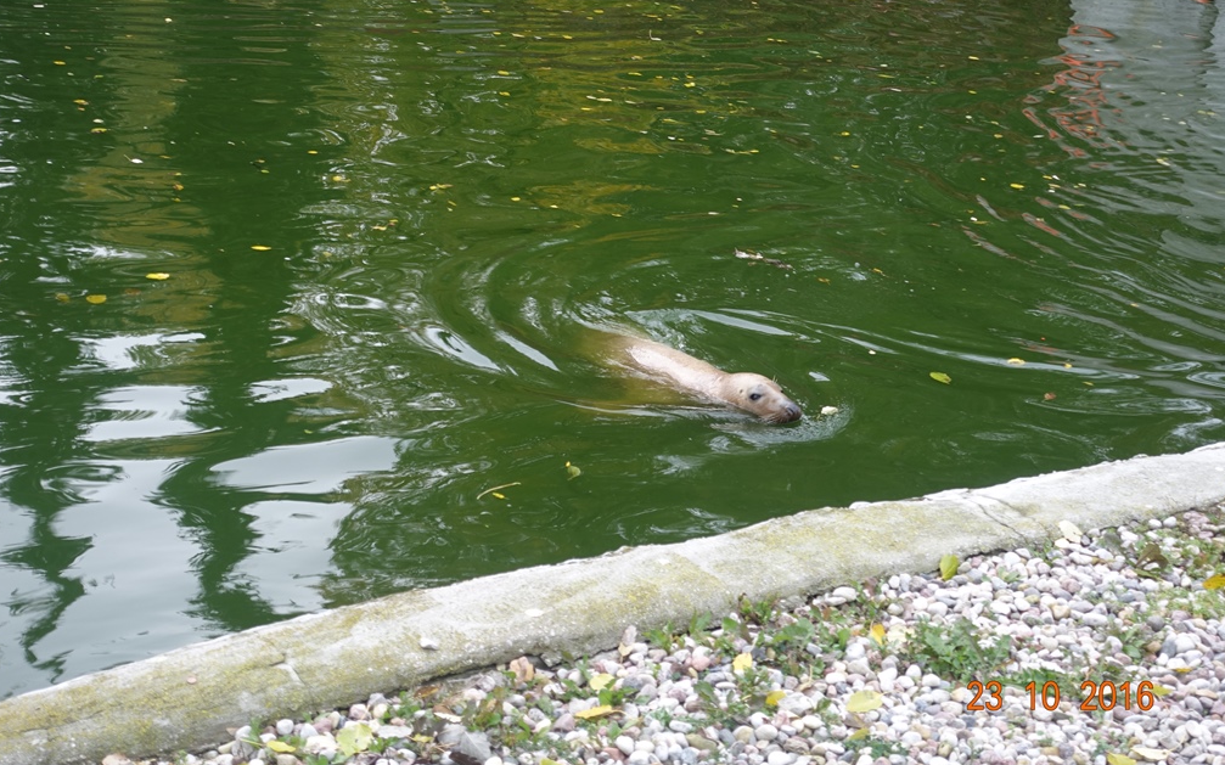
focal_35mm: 56
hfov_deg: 36.3
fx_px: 1869
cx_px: 612
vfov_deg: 23.1
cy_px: 364
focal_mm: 19.86
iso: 125
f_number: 3.2
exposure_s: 1/80
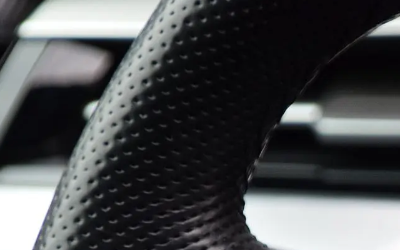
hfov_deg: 3.0
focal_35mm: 688
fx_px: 7500
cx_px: 518
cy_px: 359
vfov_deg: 1.9
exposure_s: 1/250
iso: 1000
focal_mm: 150
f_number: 6
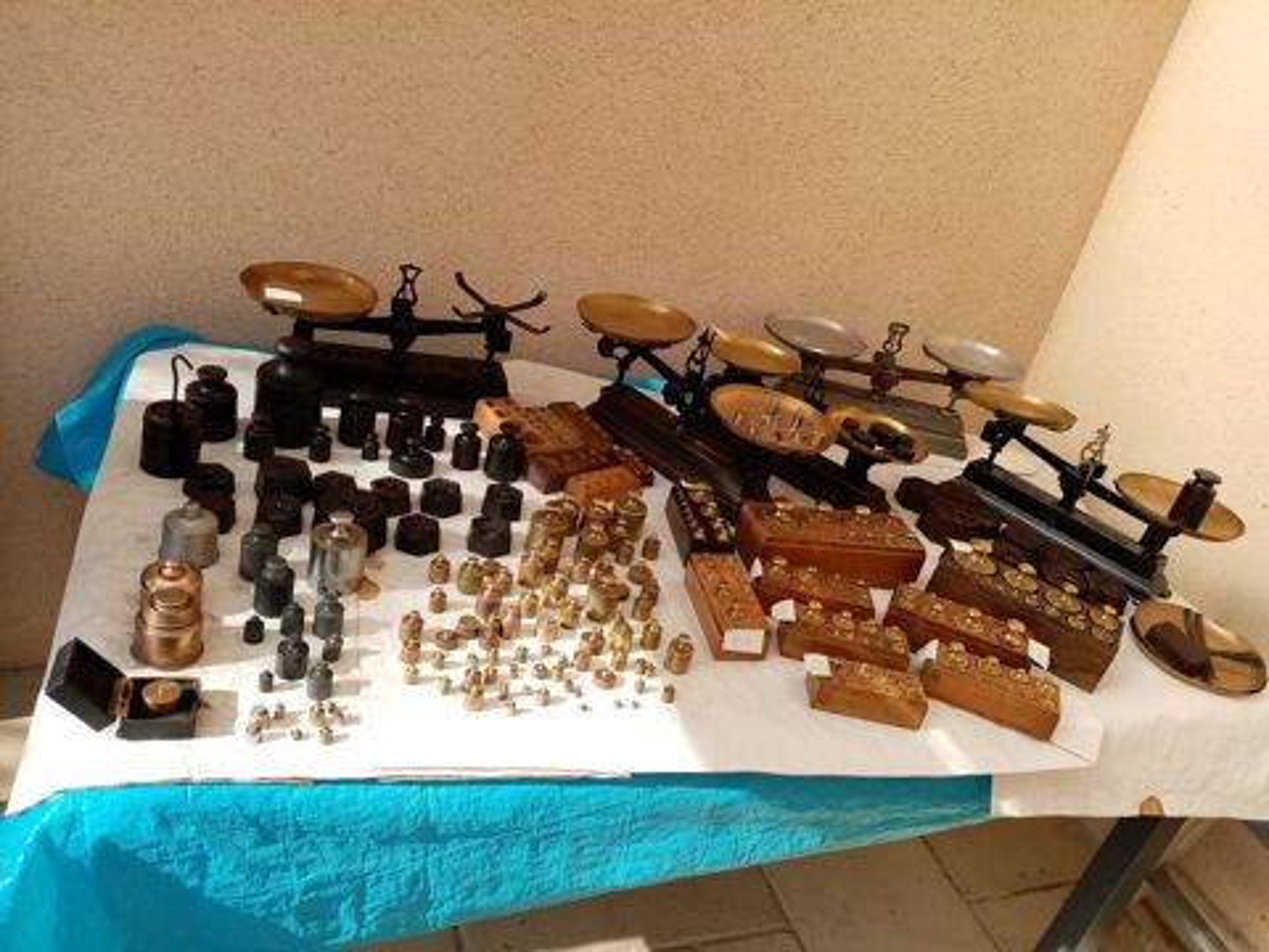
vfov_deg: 53.1
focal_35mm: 26
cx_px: 634
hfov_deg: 67.3
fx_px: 953
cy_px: 476
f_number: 1.8
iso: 101
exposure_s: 1/702
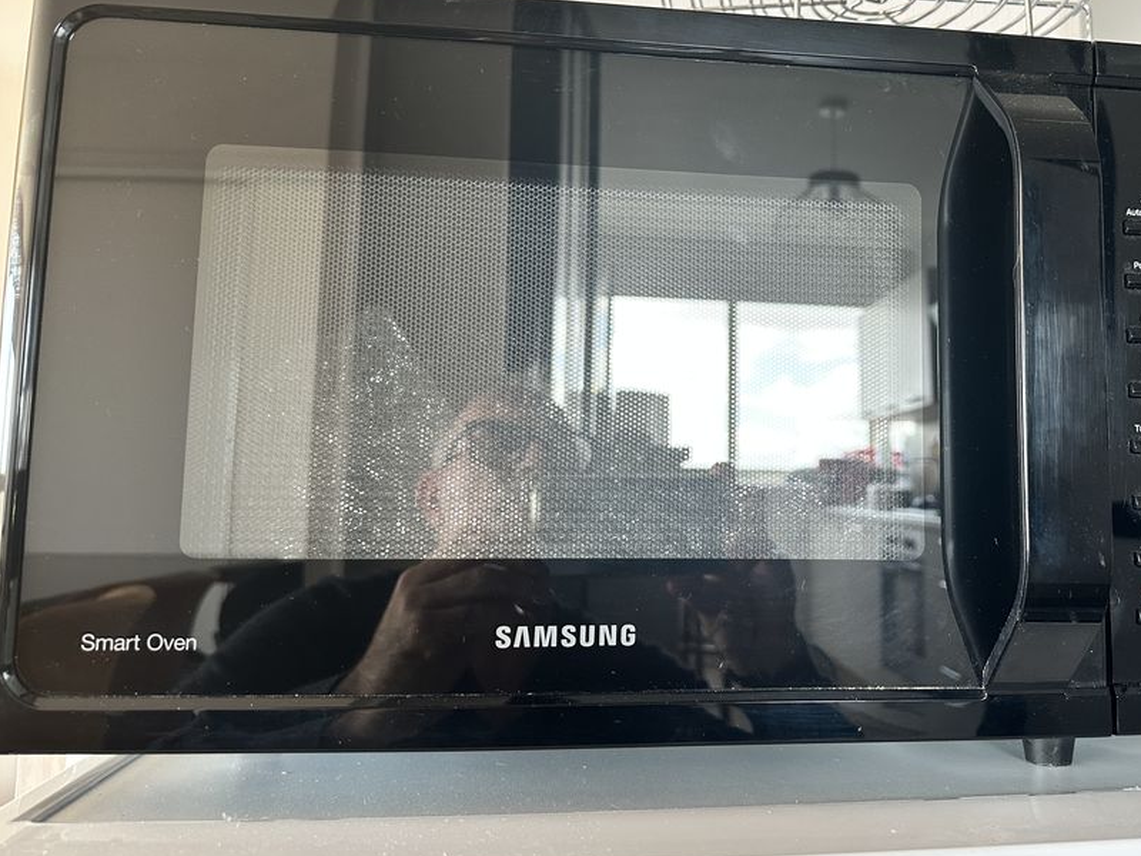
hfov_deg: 59.2
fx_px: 989
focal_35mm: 30
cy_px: 381
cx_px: 710
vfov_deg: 46.7
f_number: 1.78
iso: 200
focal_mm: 6.86
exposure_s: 1/121
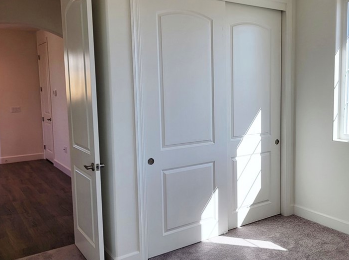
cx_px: 219
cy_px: 122
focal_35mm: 35
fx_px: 352
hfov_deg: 52.1
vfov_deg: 40.5
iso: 16
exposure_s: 1/151
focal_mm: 6.7
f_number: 1.8
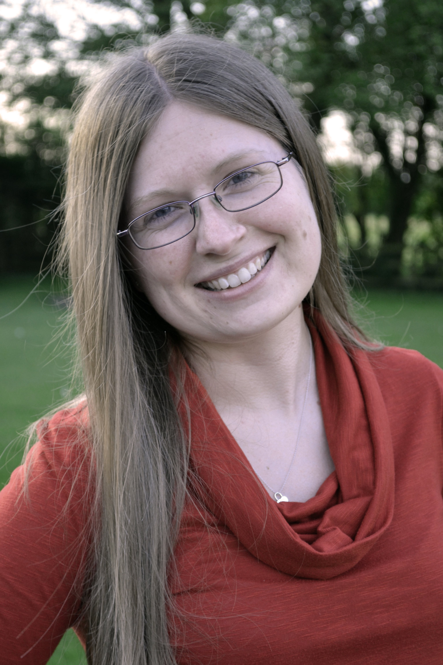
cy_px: 332
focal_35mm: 72
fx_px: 1329
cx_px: 222
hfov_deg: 18.9
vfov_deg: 28.1
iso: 400
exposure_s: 1/40
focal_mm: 48
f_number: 5.3
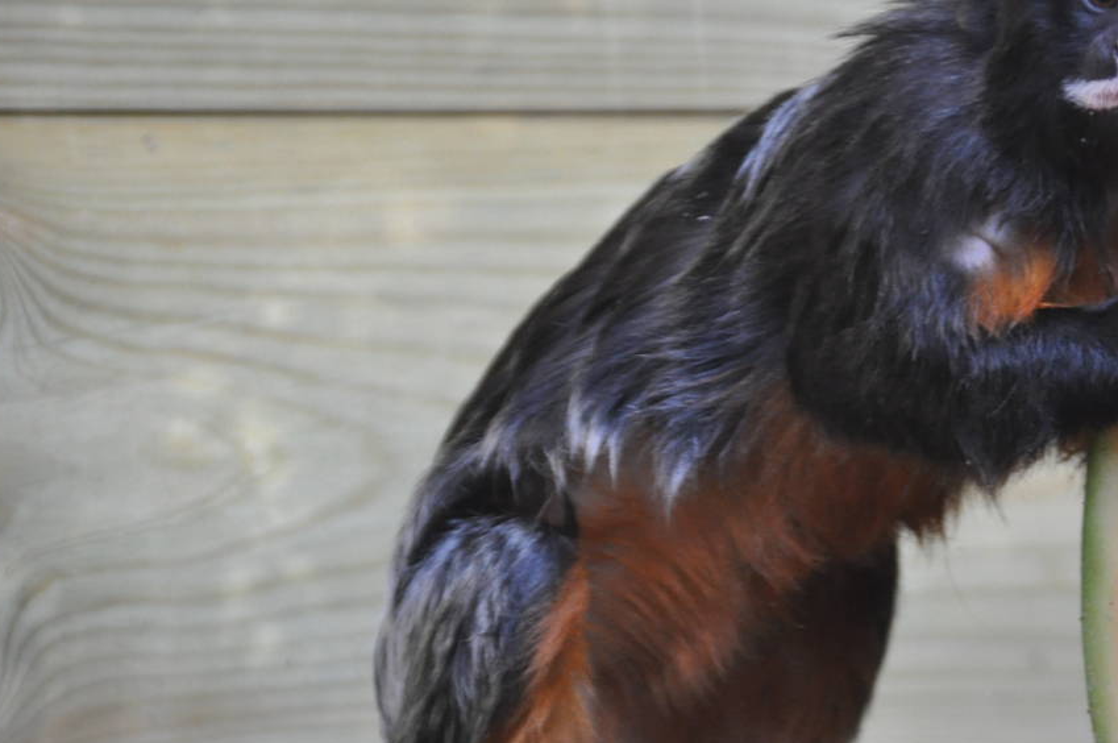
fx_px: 20163
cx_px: 972
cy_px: 363
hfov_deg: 3.2
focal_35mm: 650
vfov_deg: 2.1
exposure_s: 1/80
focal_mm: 230
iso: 1000
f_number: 5.6
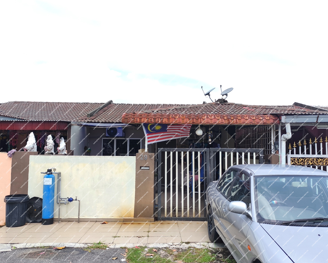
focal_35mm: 24
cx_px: 165
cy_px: 132
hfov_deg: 70.3
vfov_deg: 58.8
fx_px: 233
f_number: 1.65
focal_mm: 6.14
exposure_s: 1/391
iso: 50
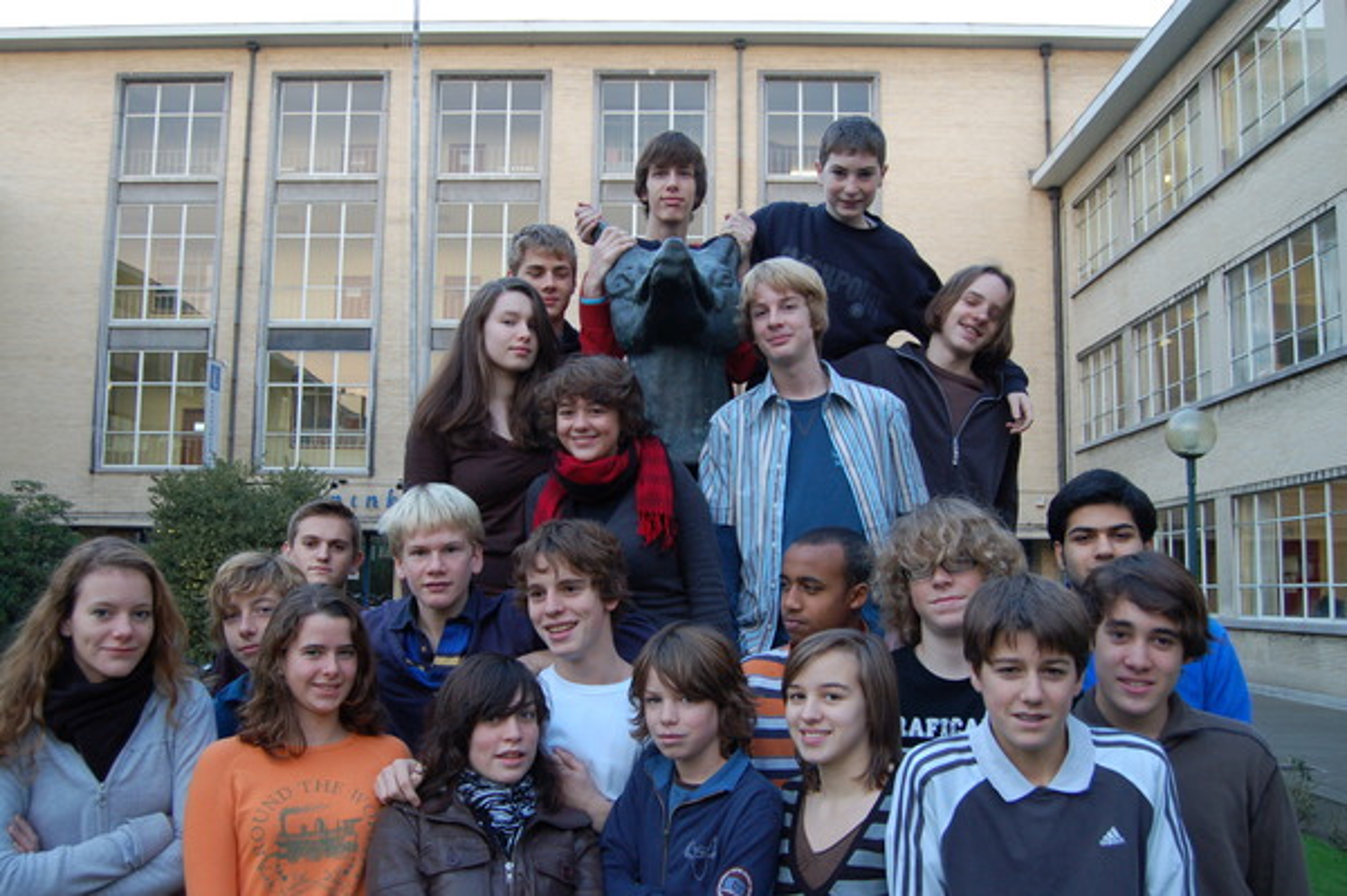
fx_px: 1234
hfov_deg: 57.3
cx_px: 674
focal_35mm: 33
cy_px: 448
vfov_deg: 39.9
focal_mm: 22
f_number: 4
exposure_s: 1/60
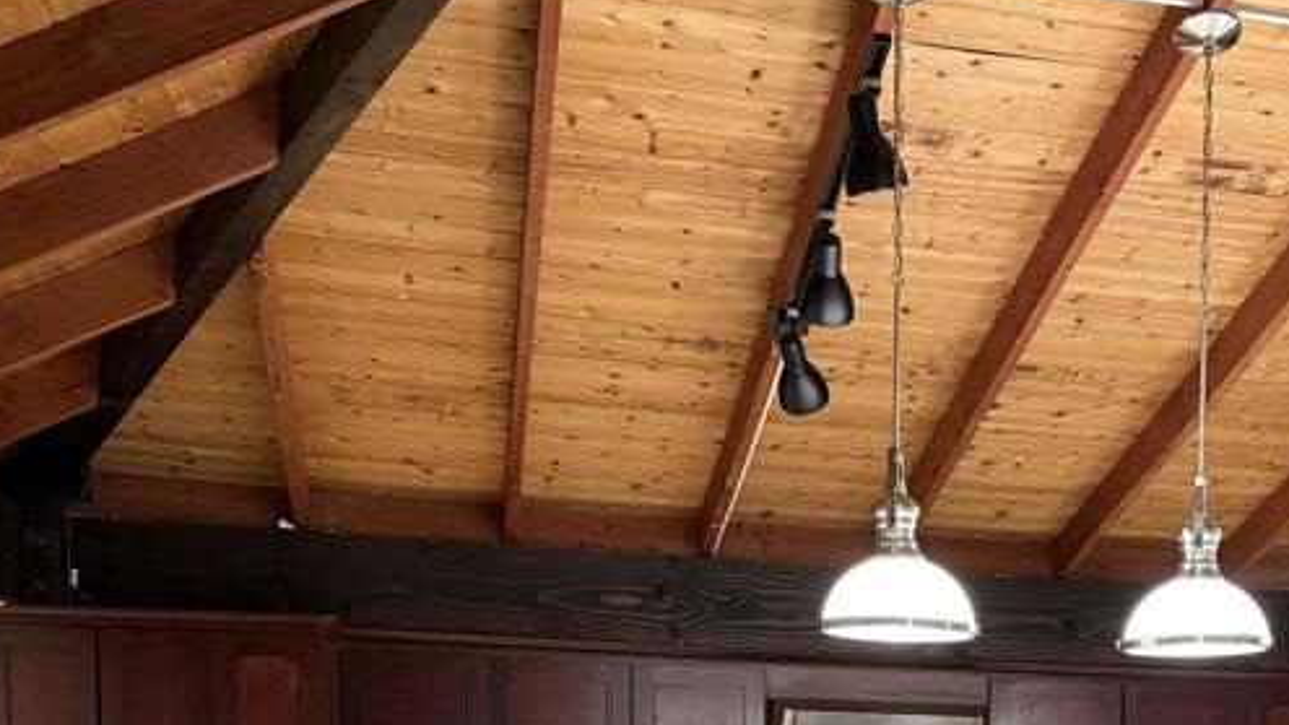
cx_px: 1016
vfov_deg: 20.2
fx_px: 1846
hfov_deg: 37.2
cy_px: 964
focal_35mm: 54
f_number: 1.78
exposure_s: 1/60
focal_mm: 6.76
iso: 500
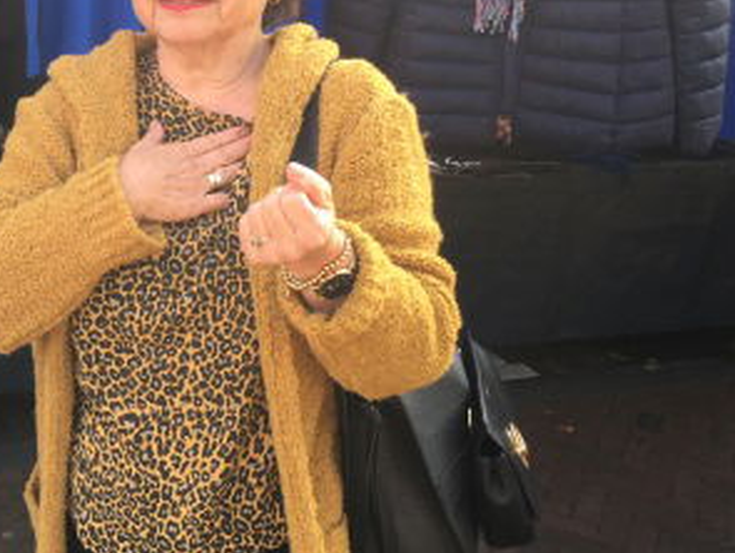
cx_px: 145
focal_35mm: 49
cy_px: 183
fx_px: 1042
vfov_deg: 29.5
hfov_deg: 37.4
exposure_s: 1/100
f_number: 2.2
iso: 32
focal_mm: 4.15
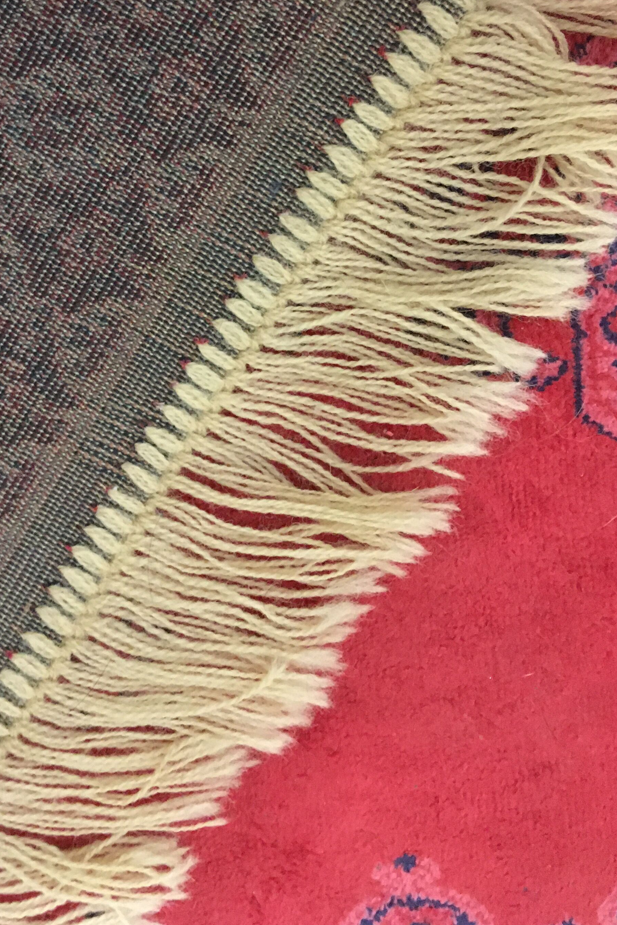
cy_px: 252
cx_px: 109
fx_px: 1156
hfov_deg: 29.1
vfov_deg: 42.5
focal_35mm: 45
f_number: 2.2
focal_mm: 4.15
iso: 400
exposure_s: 1/17
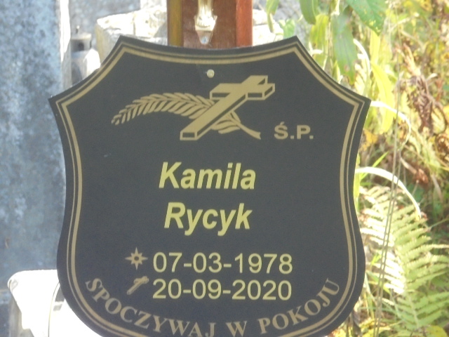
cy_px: 168
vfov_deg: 9.5
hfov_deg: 12.7
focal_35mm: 156
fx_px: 2023
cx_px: 224
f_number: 6.5
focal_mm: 27.6
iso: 400
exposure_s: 1/100
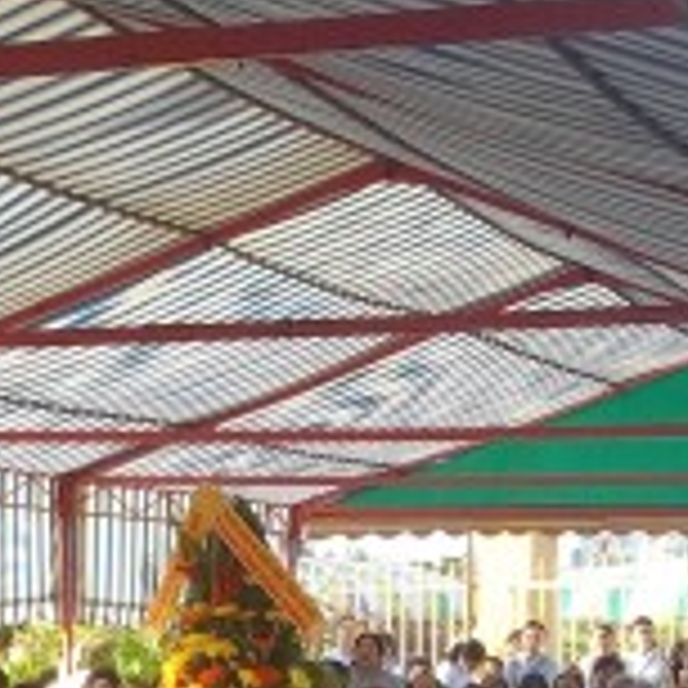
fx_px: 2991
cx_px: 364
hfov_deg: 13.1
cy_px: 922
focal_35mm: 133
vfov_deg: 12.7
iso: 64
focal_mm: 6.5
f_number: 3.1
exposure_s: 1/160
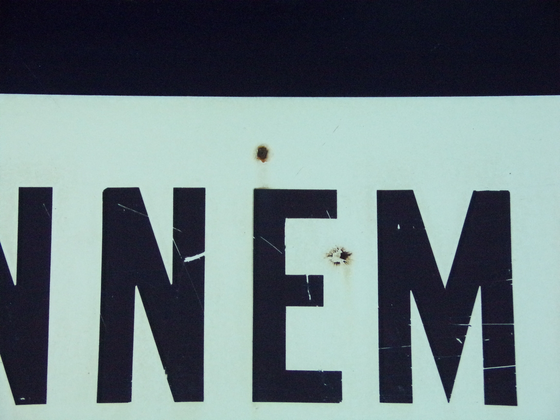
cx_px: 280
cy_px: 210
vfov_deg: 9.8
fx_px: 2443
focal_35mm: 151
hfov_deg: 13.1
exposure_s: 1/30
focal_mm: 27.1
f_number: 4.5
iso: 800
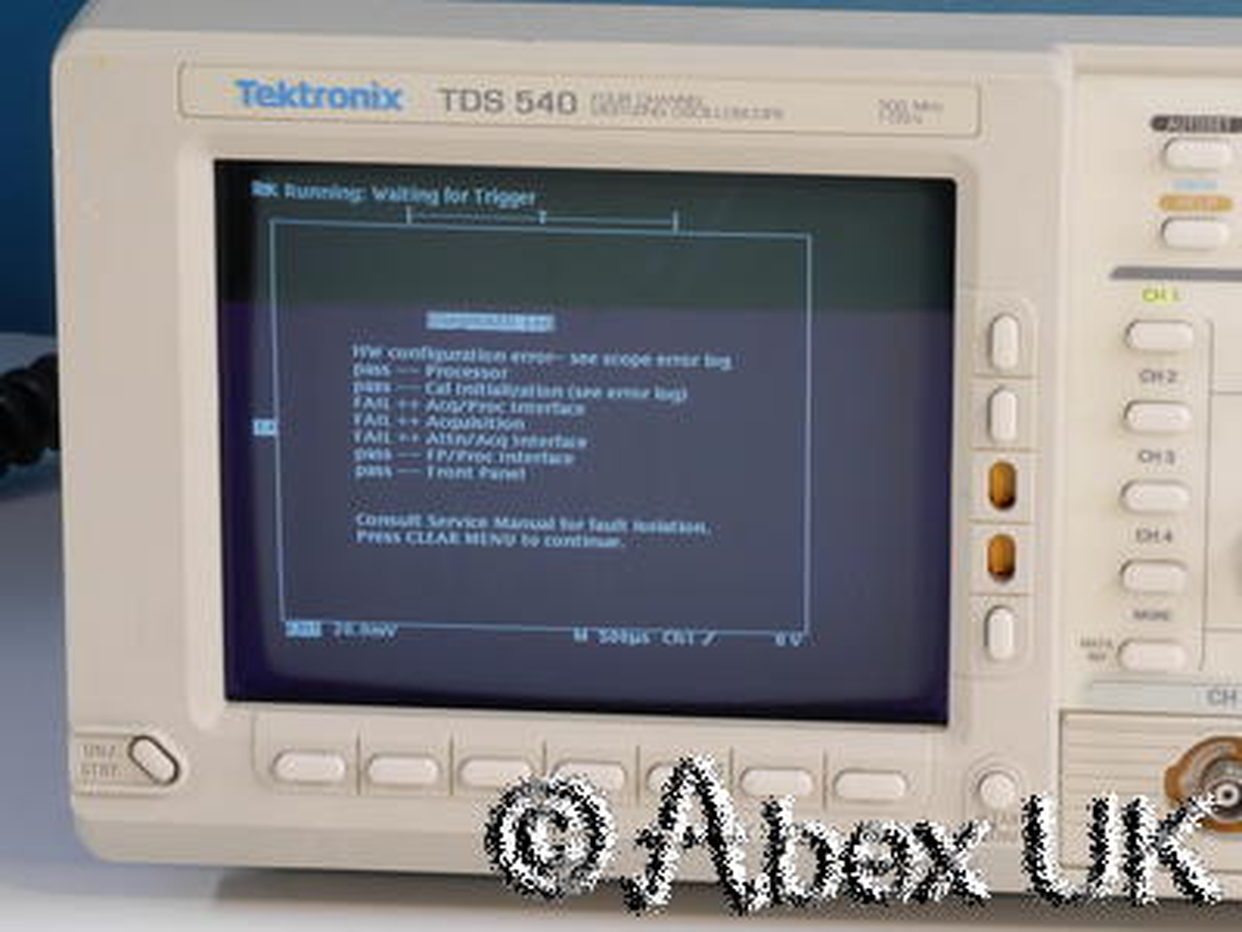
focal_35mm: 176
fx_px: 6315
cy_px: 466
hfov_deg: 11.2
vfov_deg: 8.4
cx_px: 621
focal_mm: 88
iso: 800
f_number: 22
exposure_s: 1/1.3
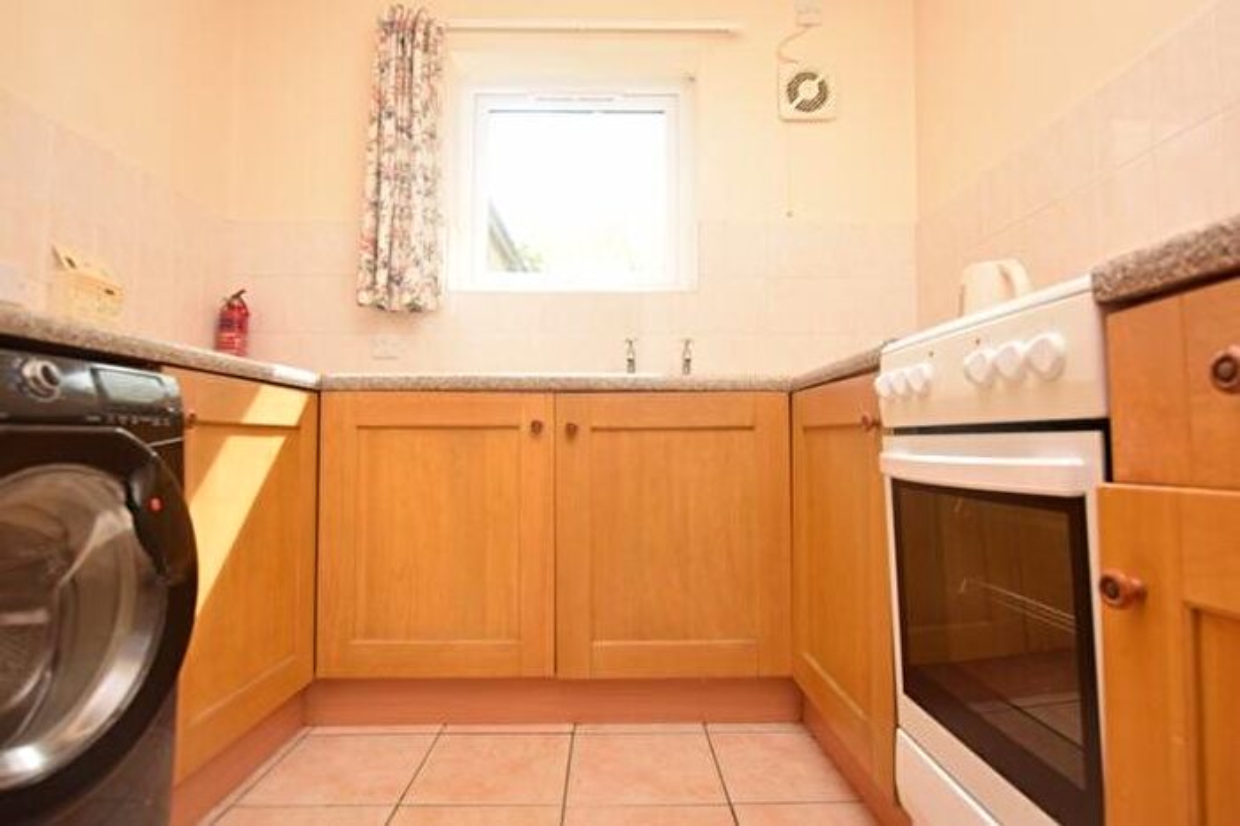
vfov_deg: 63.2
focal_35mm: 20
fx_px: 671
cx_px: 620
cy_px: 413
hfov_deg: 85.4
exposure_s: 1/125
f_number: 5.6
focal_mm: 13
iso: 400
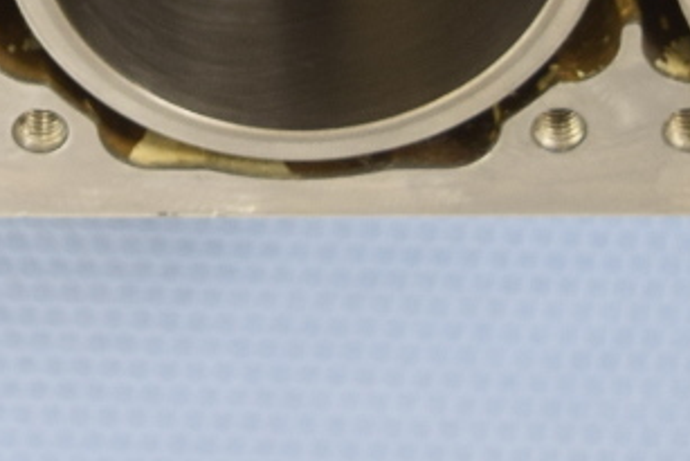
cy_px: -471
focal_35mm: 266
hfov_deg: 7.7
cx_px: -18
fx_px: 5100
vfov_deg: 5.1
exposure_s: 1/60
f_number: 4.5
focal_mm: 34
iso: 400
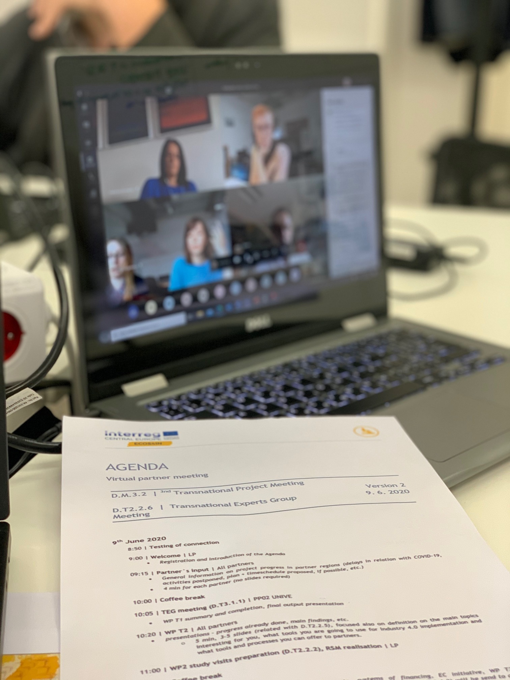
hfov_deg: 28.0
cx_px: 255
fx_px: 1021
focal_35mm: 52
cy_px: 340
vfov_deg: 36.8
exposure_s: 1/50
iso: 125
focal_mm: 6
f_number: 2.4
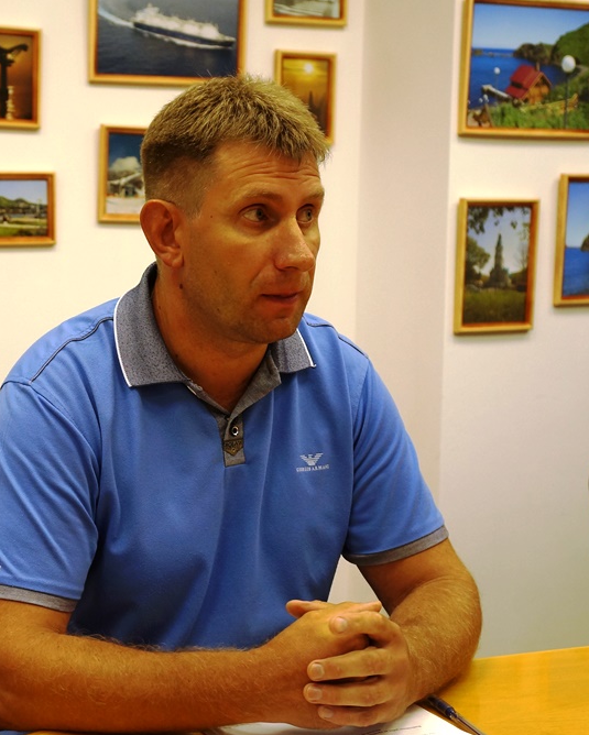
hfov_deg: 26.6
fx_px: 1219
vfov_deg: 33.6
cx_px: 105
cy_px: 372
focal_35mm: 56
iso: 500
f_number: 4
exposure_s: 1/160
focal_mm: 26
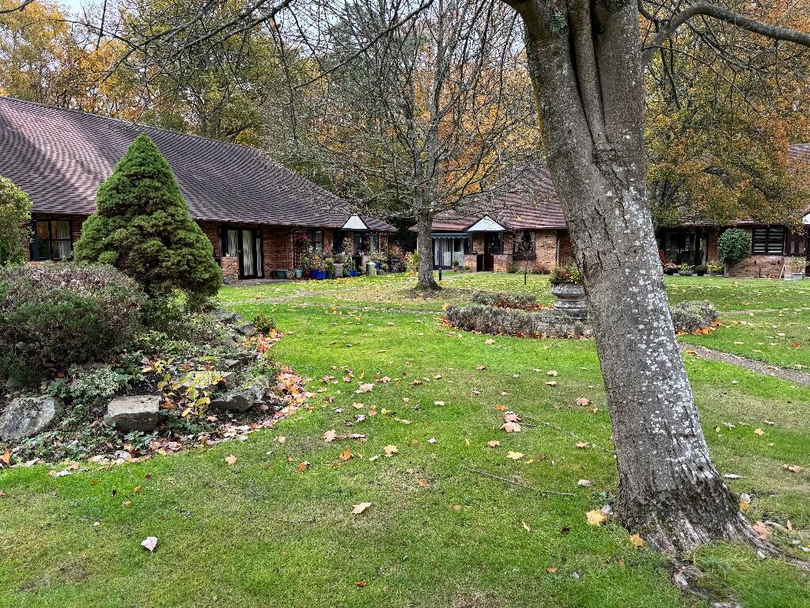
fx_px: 562
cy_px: 304
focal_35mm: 24
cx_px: 405
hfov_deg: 71.6
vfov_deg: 56.8
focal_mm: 6.76
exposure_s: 1/175
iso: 64
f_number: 1.78
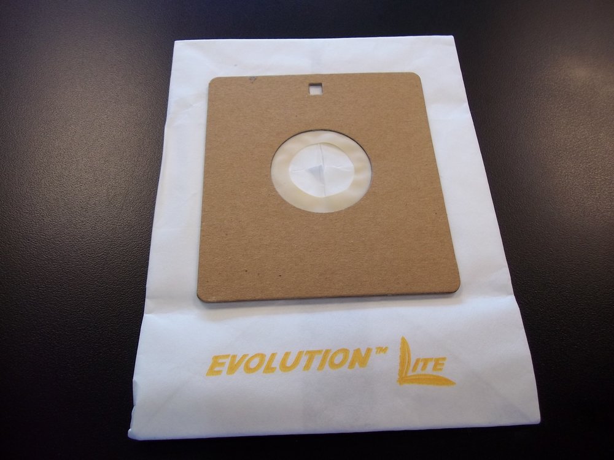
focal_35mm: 32
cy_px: 230
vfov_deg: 44.2
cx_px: 307
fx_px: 568
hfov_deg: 56.8
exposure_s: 1/50
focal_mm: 5.7
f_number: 2.9
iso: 80
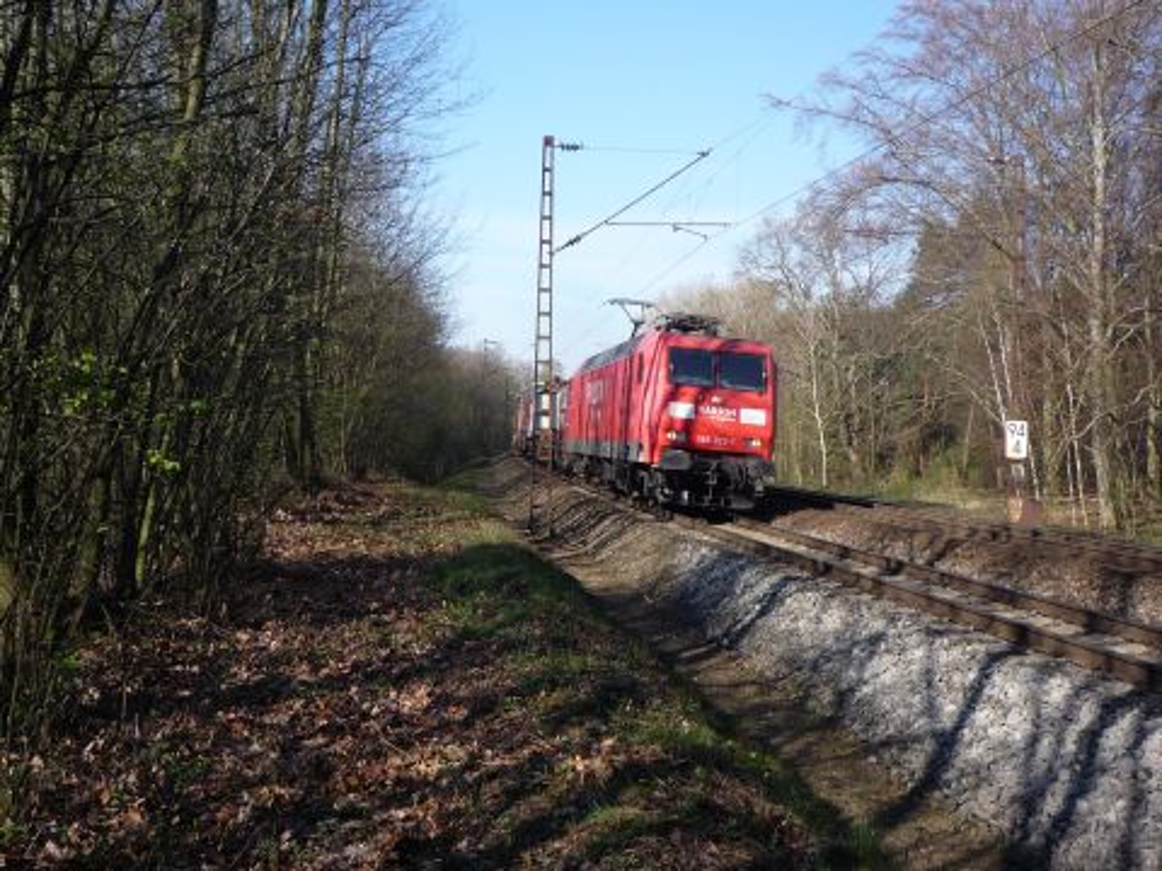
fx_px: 1376
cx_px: 581
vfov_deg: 35.1
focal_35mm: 41
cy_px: 436
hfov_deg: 45.8
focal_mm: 5.2
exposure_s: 1/400
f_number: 4
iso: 100
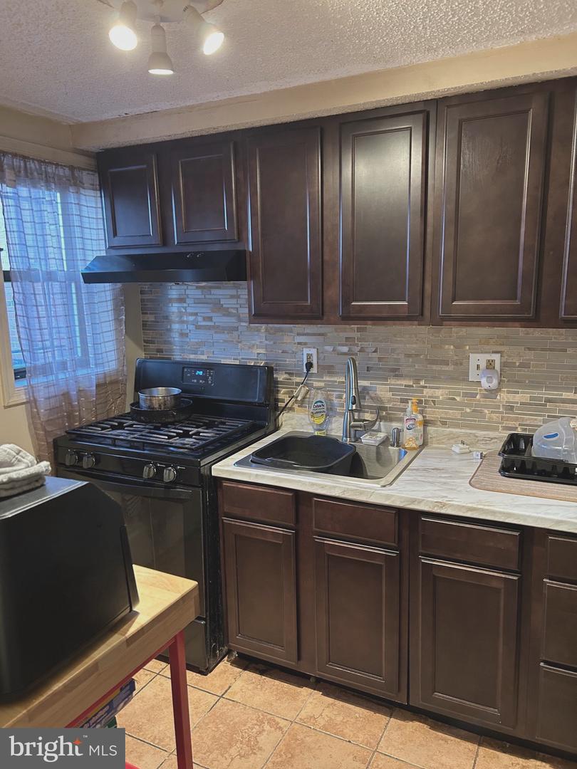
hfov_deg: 53.1
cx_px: 288
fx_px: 578
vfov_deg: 67.3
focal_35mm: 26
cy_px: 384
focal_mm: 5.7
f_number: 1.5
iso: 400
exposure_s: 1/40
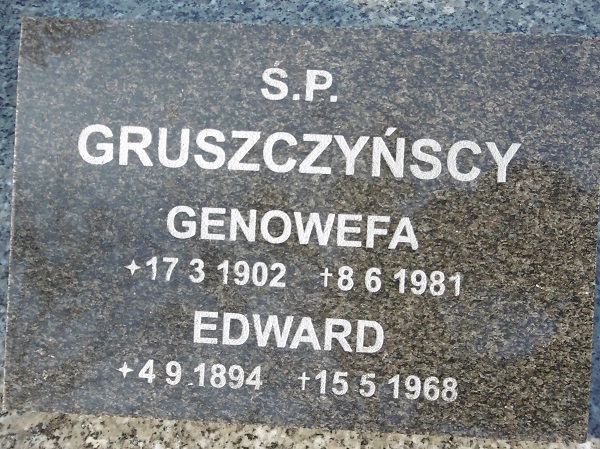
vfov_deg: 56.7
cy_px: 224
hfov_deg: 71.6
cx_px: 300
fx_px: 416
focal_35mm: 24
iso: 100
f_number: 3.1
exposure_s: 1/250
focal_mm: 4.3
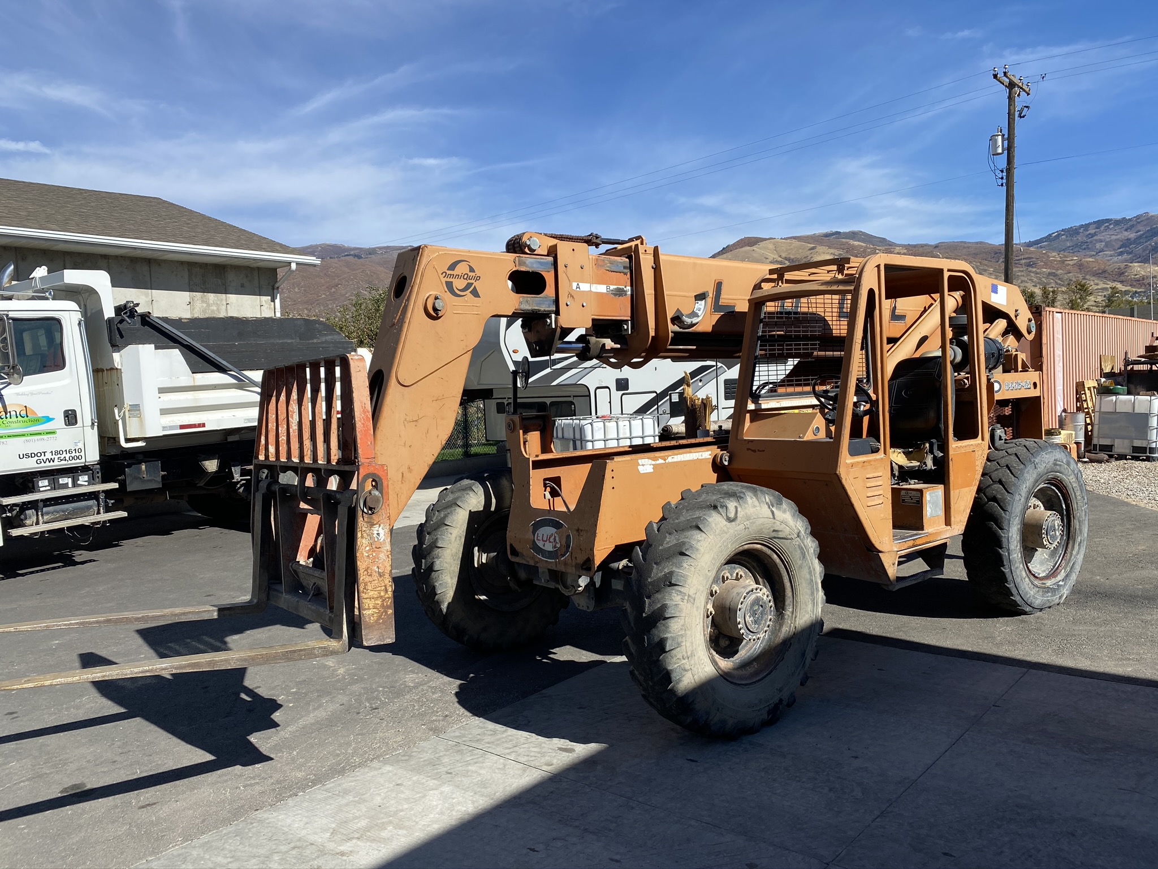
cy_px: 434
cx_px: 579
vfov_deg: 53.1
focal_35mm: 26
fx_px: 870
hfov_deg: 67.3
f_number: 1.8
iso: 32
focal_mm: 4.25
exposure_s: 1/2890
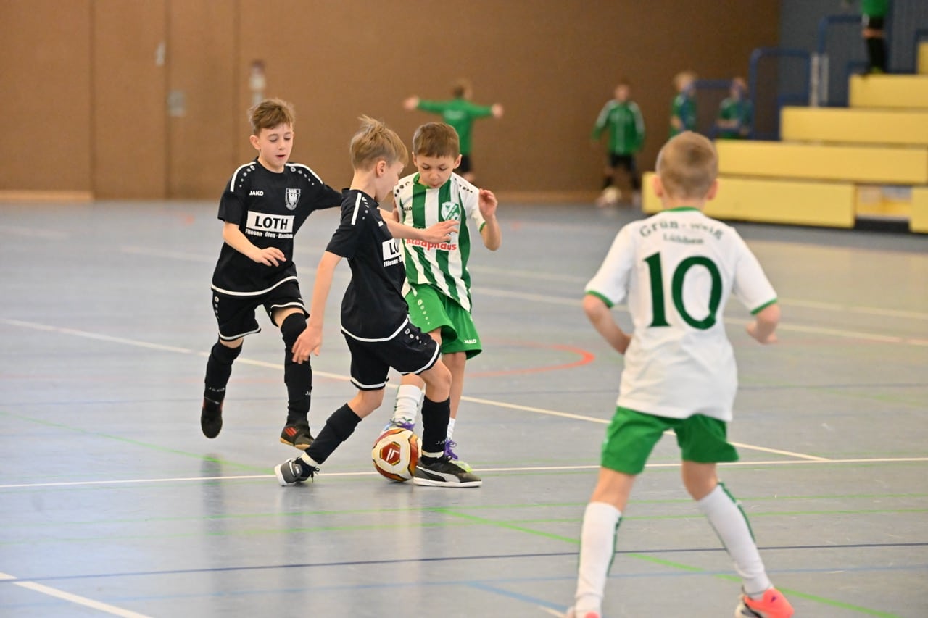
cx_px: 464
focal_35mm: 175
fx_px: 4510
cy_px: 309
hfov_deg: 11.7
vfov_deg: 7.8
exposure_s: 1/1000
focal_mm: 175
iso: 8000
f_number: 3.5
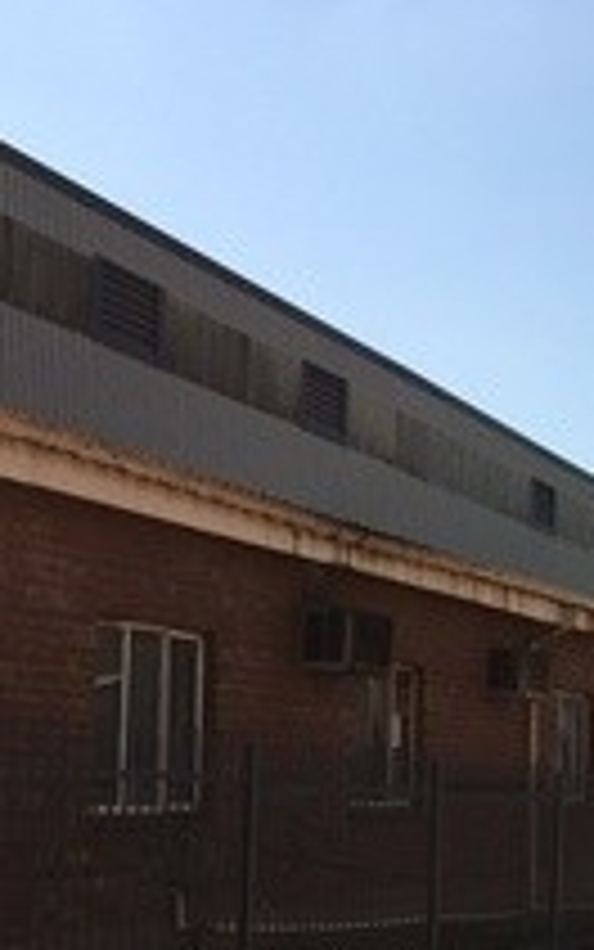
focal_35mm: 73
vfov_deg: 27.5
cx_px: 904
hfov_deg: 16.2
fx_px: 1890
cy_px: 786
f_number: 2.2
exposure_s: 1/2404
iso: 25
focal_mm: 4.15
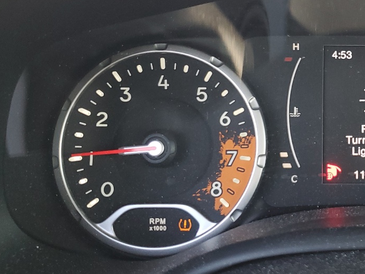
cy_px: 104
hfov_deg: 29.9
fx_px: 633
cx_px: 368
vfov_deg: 24.4
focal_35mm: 60
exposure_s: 1/120
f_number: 1.5
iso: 84
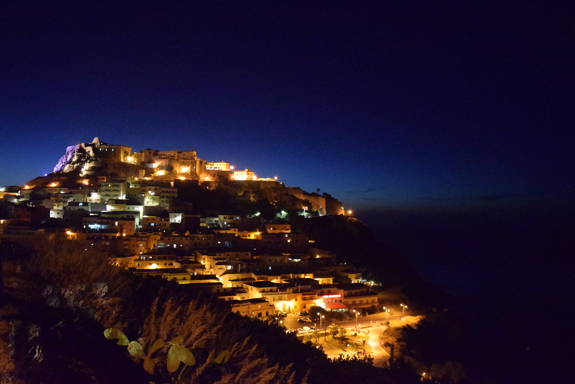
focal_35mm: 32
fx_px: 503
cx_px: 288
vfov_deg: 41.7
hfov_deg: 59.5
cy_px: 192
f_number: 4
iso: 12800
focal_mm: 21
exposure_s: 1/20
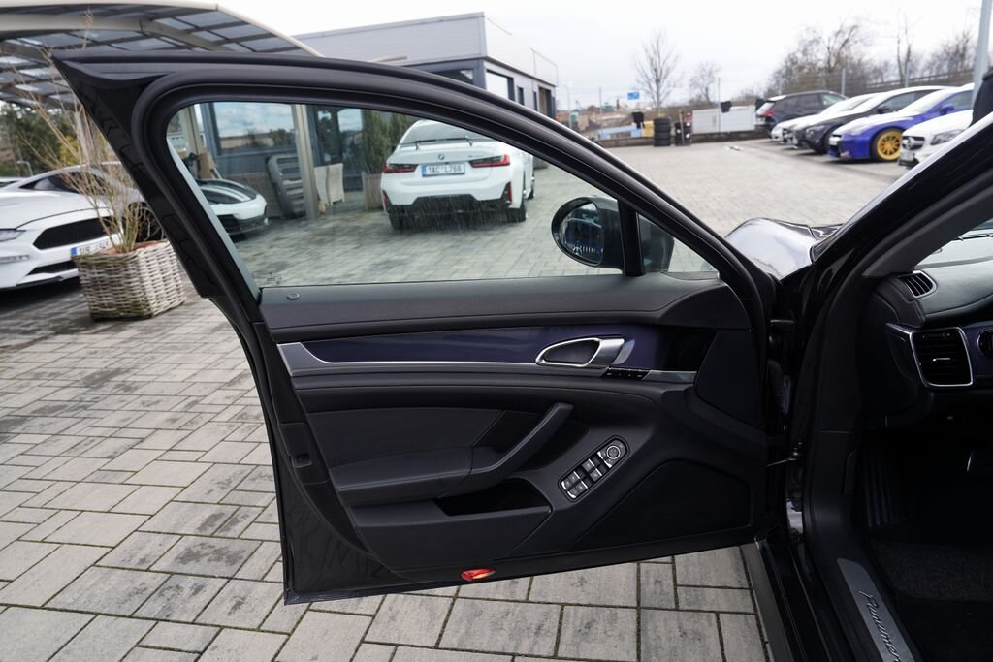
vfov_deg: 53.1
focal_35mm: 24
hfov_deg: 73.7
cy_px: 331
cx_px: 496
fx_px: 662
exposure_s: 1/100
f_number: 5
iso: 100
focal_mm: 24
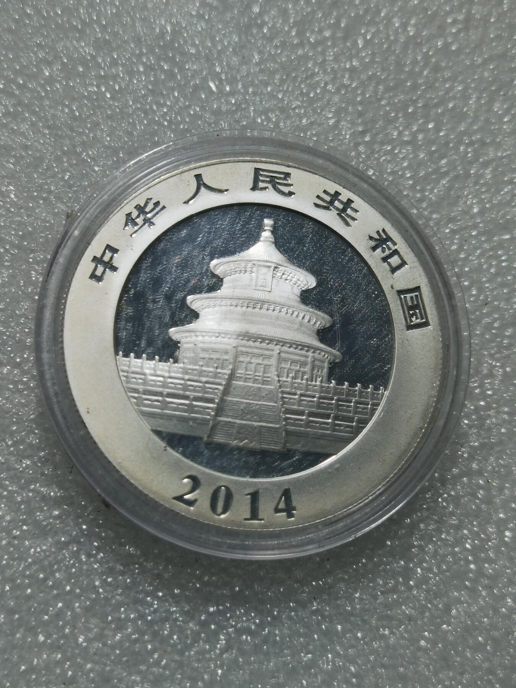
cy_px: 344
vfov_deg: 34.3
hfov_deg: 26.1
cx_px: 258
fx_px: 1113
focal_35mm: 56
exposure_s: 1/152
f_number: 1.9
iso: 50
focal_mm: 6.67
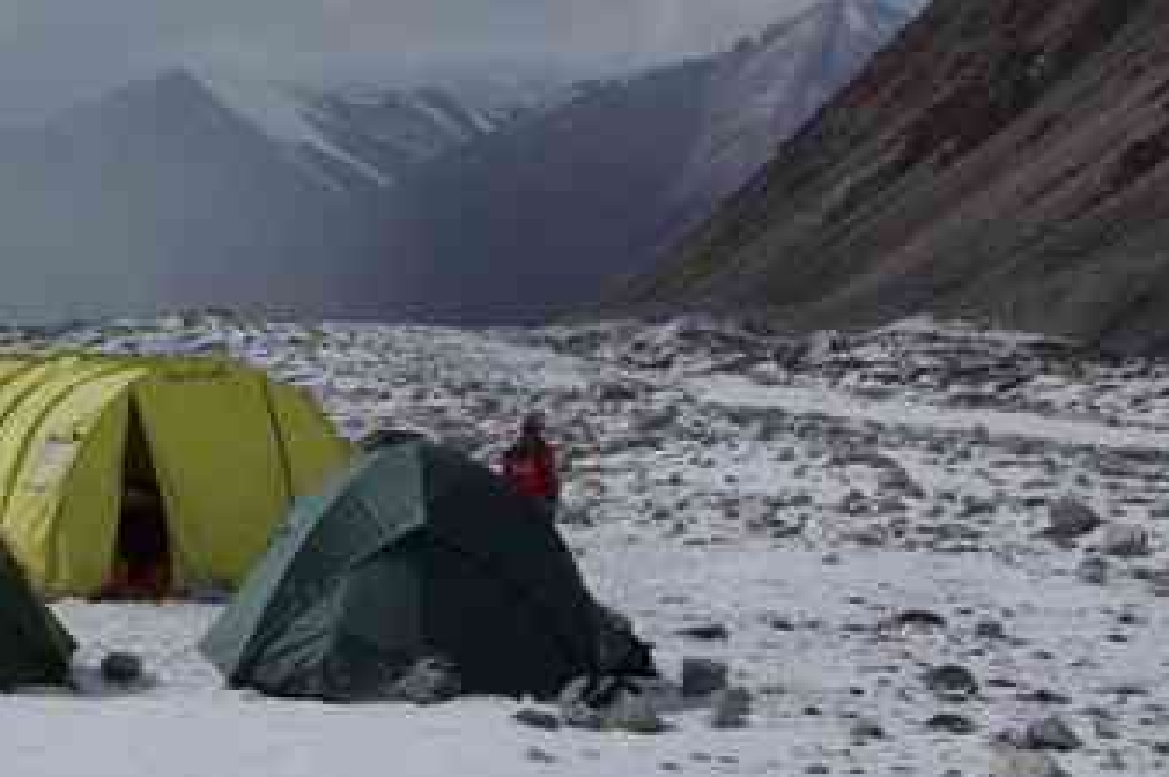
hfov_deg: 16.5
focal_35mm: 120
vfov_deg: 11.4
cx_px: -215
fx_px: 3880
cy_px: 319
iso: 100
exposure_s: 1/125
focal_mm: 26.8
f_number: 19
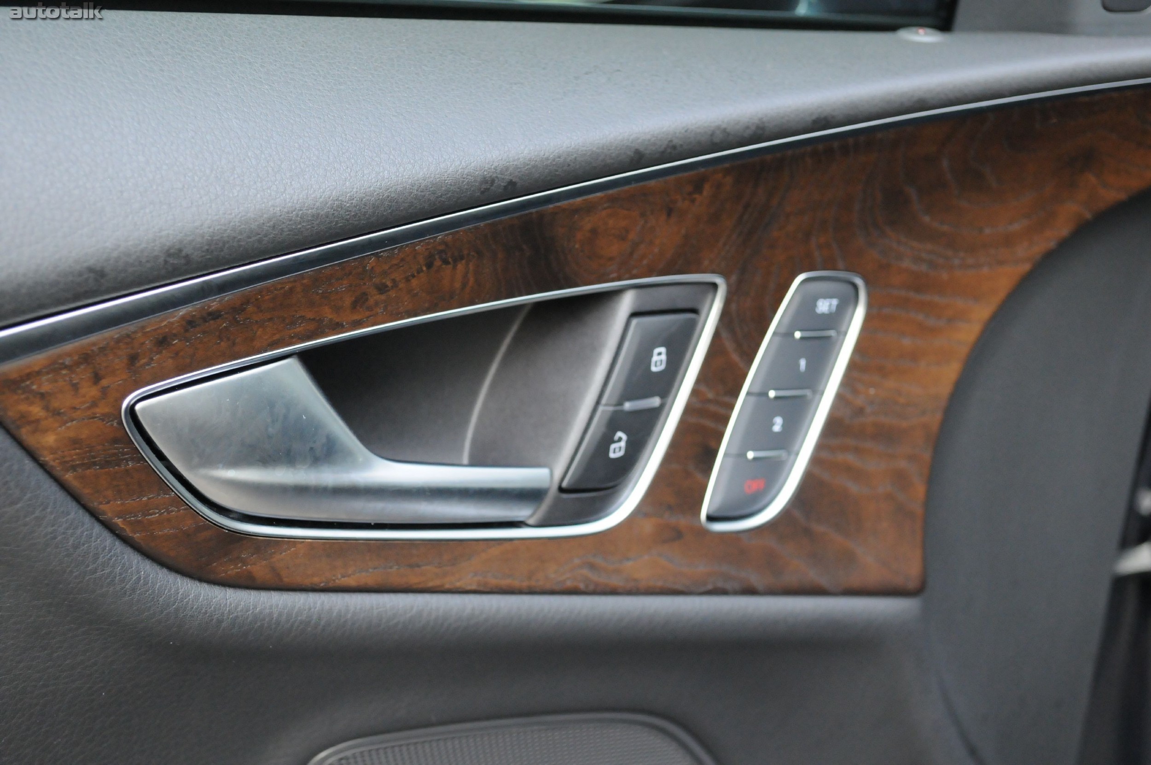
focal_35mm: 52
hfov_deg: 37.9
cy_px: 382
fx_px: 1677
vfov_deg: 25.7
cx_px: 576
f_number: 5.6
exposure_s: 1/80
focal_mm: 35
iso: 2000
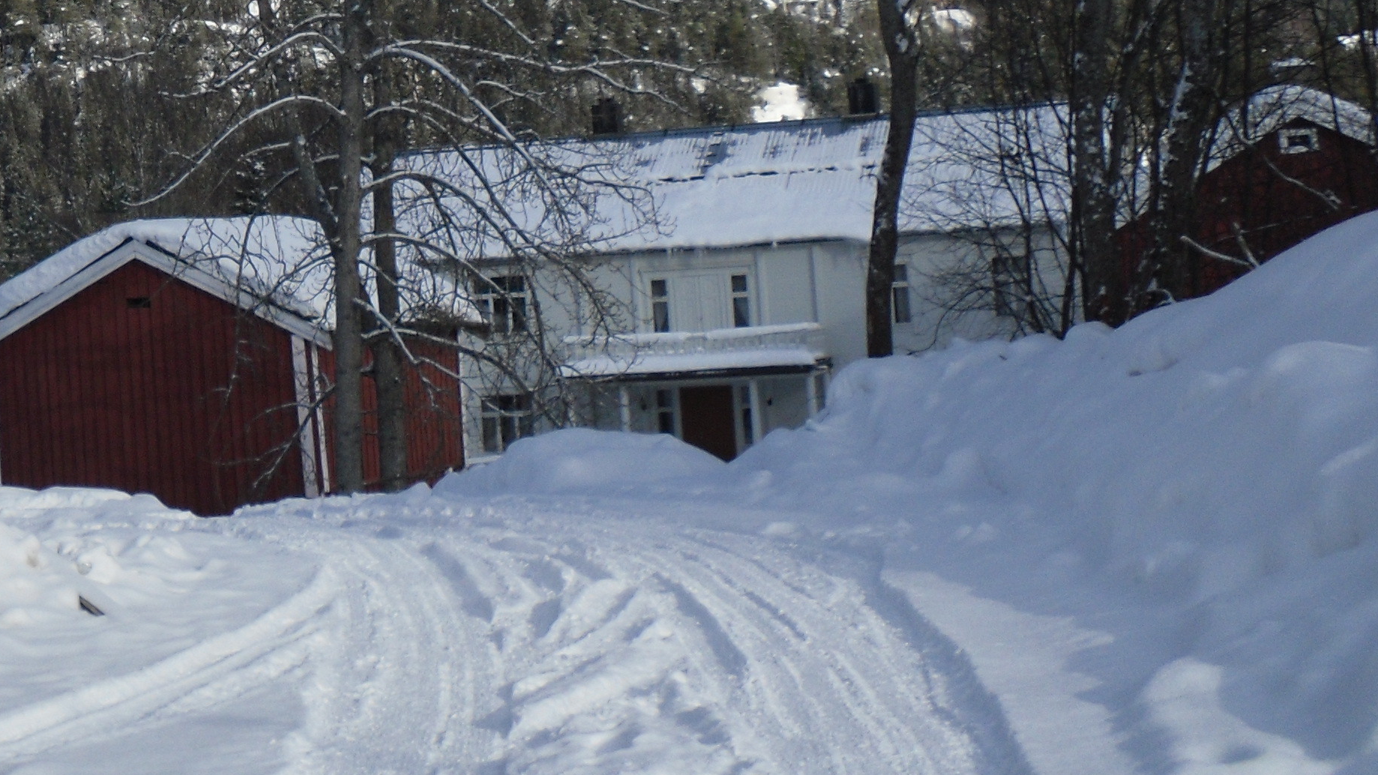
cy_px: -166
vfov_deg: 14.1
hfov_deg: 24.4
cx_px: -10
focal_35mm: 83
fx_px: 3033
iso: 80
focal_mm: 6.3
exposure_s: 1/245
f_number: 7.6
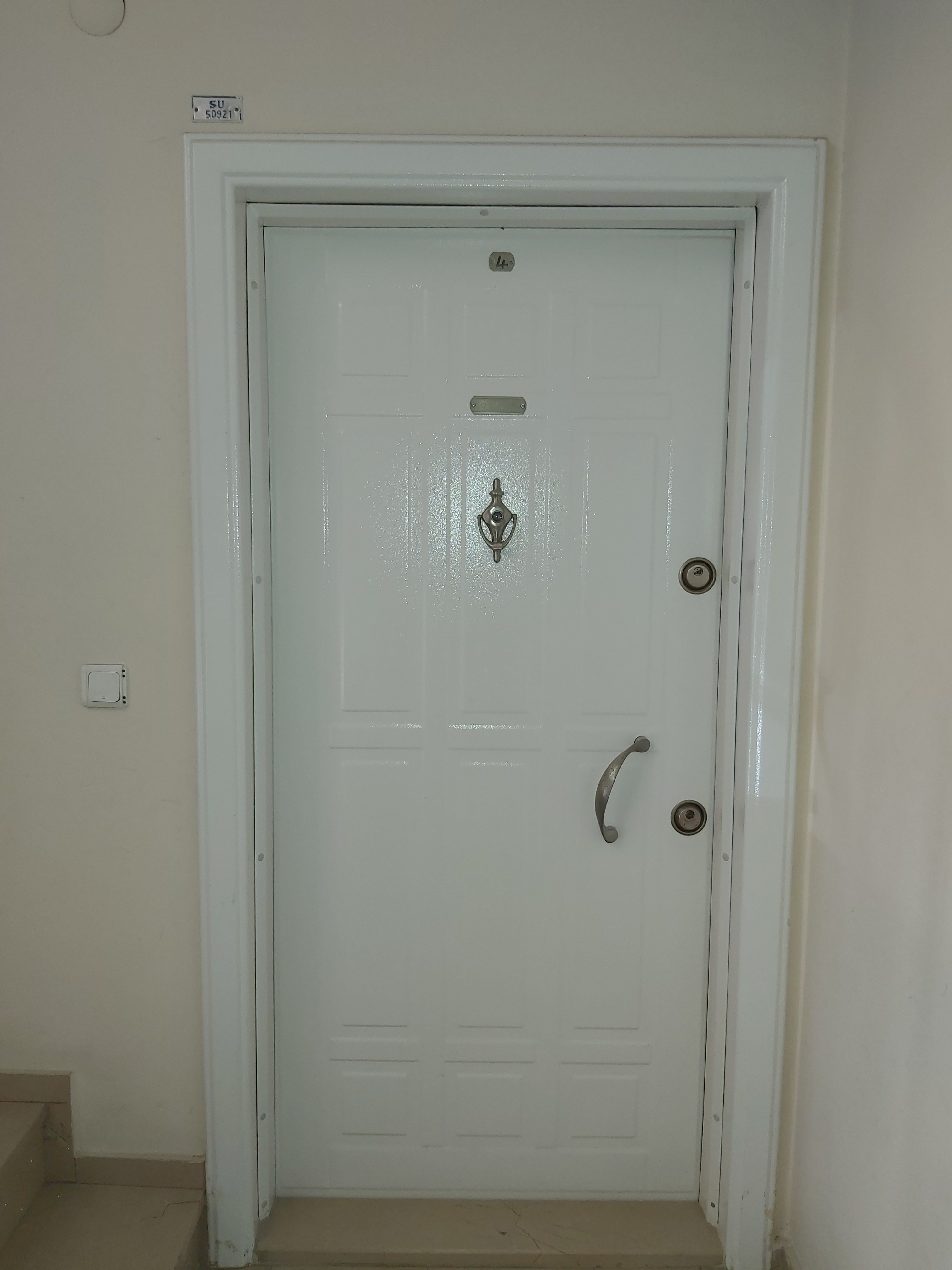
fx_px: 953
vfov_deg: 67.3
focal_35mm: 26
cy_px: 635
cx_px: 476
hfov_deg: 53.1
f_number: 1.7
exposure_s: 1/50
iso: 80
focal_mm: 3.92
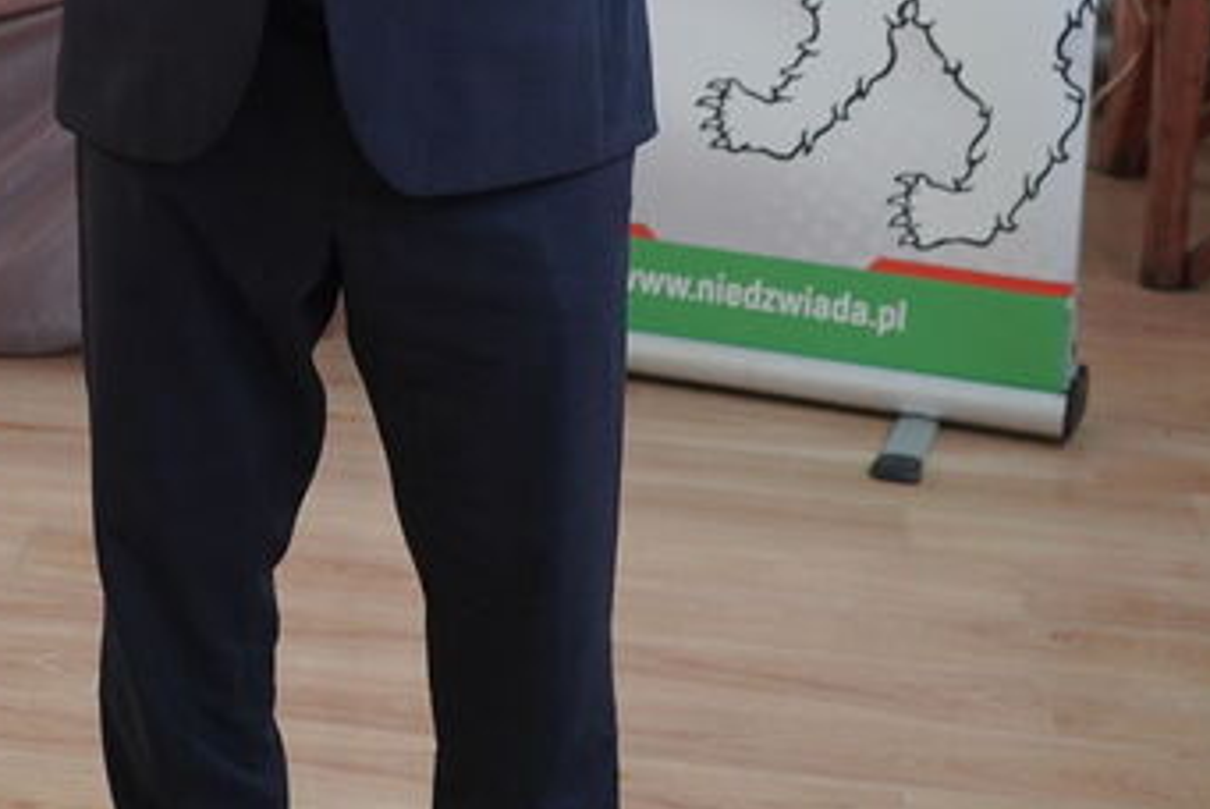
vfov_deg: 12.6
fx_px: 3532
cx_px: 177
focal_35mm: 105
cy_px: -268
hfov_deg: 19.2
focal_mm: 35
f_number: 4
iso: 2500
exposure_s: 1/160
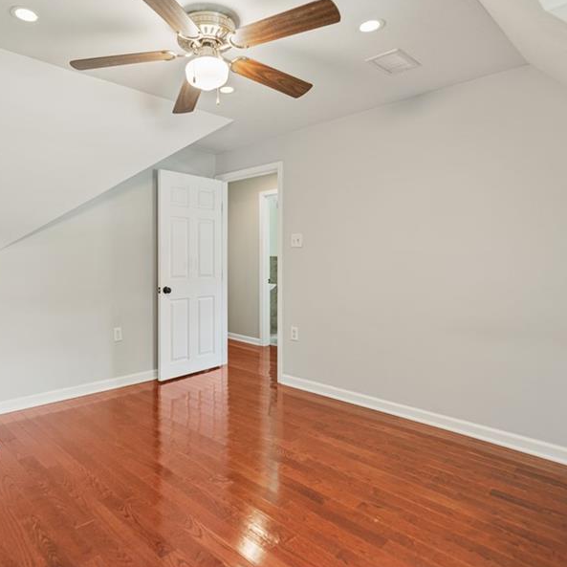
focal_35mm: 22
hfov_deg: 68.6
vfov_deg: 69.5
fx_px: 408
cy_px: 259
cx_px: 216
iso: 500
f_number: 2.8
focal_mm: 15
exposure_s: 1/30
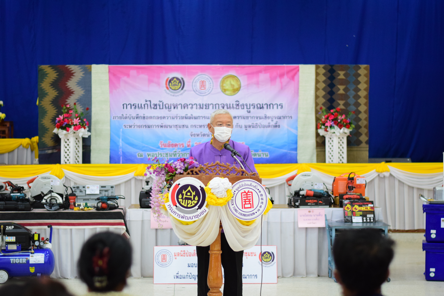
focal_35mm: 75
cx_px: 222
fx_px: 925
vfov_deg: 18.2
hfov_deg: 27.0
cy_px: 148
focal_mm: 50
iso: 1600
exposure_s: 1/400
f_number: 2
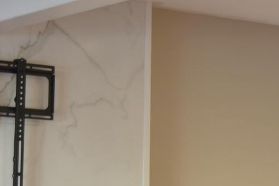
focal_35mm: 164
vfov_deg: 8.3
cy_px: 232
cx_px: 329
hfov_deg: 12.3
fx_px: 1271
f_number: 4
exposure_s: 1/13
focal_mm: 27
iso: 100
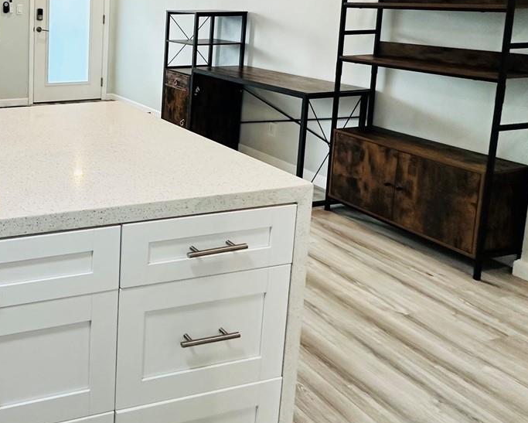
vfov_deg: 42.7
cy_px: 56
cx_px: -30
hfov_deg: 44.7
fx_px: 500
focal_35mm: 32
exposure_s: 1/120
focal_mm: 2.22
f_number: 2.2
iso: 320
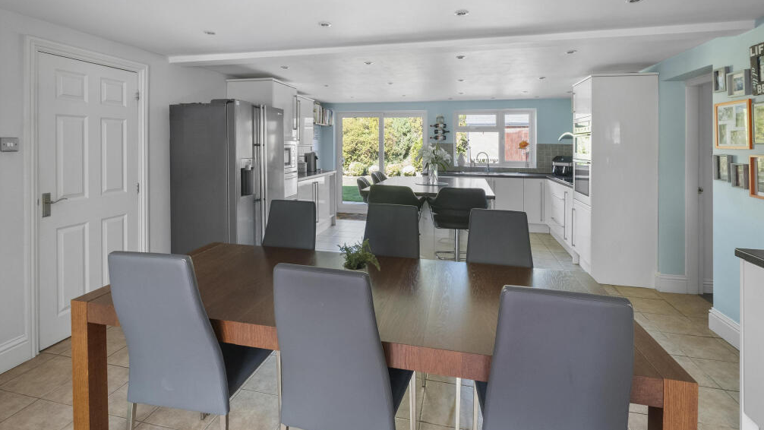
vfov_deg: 67.0
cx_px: 381
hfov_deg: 99.4
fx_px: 324
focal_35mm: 16
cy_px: 202
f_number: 8
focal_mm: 10
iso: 3200
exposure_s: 1/7
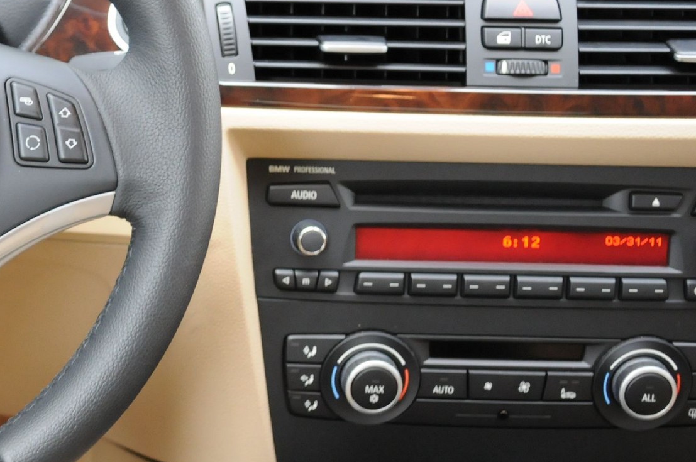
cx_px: -74
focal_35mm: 122
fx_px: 2356
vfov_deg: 11.2
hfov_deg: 16.3
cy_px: 174
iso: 1000
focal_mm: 36
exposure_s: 1/25
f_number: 5
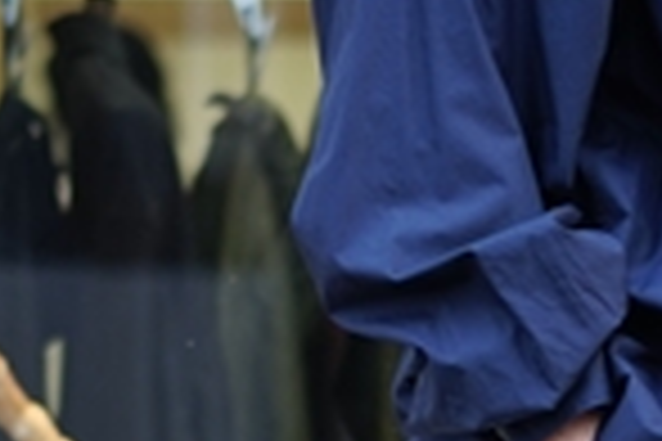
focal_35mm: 299
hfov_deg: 6.9
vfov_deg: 4.6
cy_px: 736
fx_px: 5498
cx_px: 698
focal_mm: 55
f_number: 1.8
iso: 100
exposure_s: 1/60
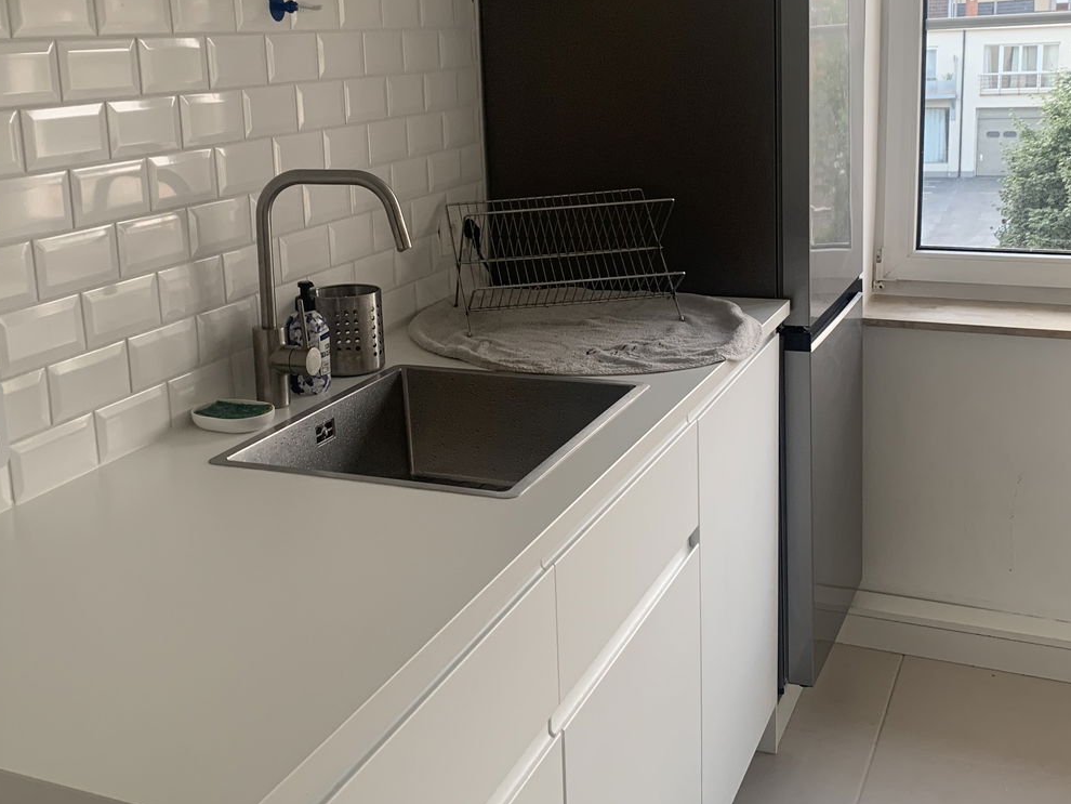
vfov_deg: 34.3
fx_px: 1300
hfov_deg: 44.6
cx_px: 453
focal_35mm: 42
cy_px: 332
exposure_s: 1/61
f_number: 1.8
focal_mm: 4.25
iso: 100
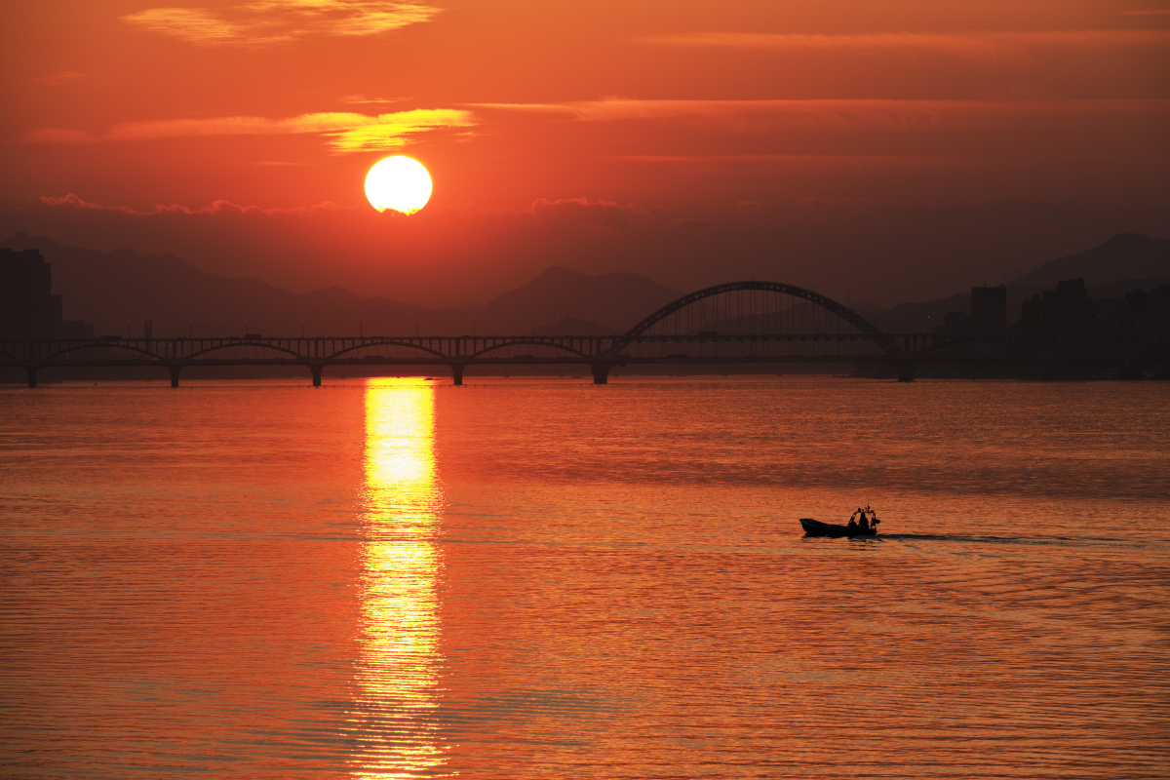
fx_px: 6824
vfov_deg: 6.5
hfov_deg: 9.8
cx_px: 585
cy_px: 390
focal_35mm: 210
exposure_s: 1/210
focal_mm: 140
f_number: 8
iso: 160
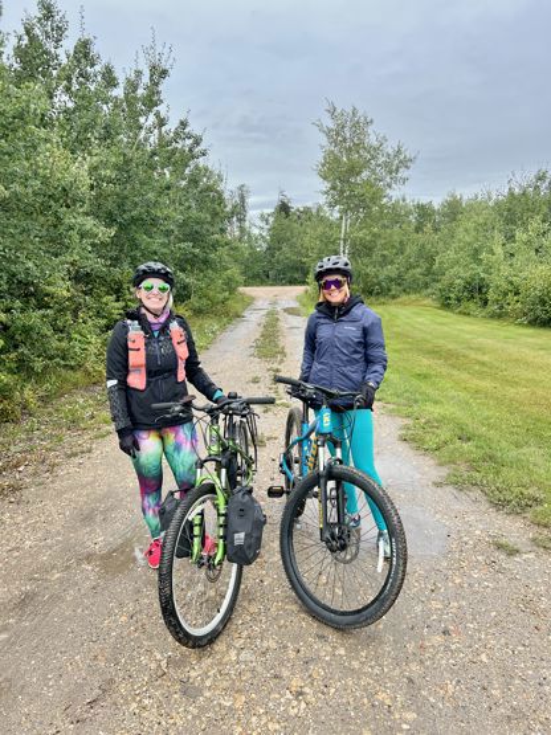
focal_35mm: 26
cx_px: 276
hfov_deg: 53.0
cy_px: 368
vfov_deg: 67.3
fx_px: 552
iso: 50
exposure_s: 1/303
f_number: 1.5
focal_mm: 5.7
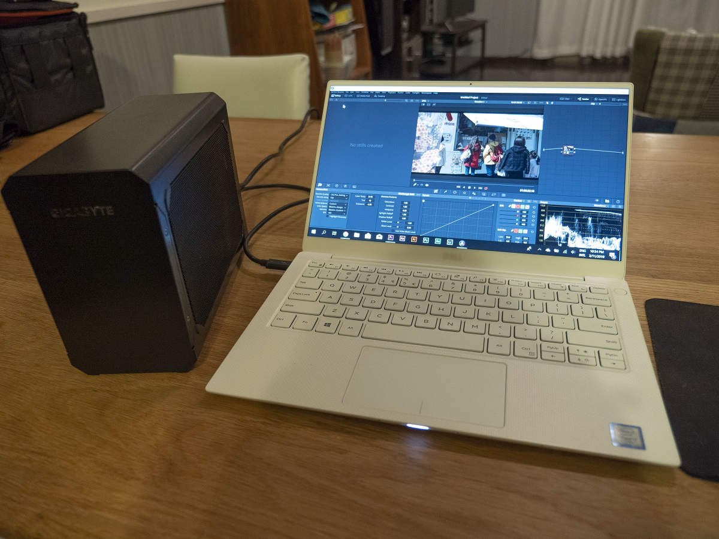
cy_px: 270
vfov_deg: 56.8
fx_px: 498
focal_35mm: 24
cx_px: 360
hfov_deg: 71.6
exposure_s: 1/60
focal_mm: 12
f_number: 2.8
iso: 1000
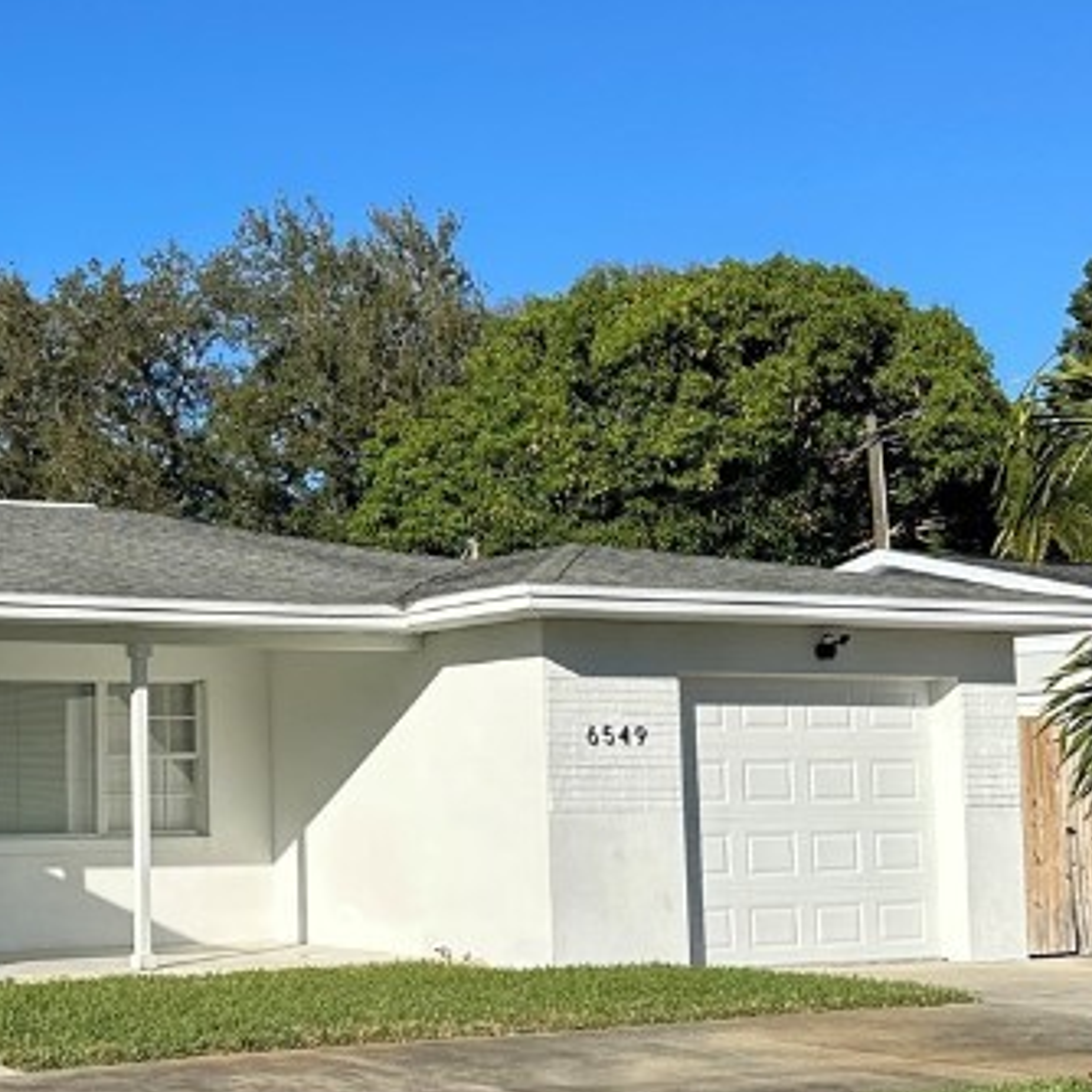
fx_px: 2320
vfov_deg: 26.5
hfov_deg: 25.1
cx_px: -29
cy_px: 621
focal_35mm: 65
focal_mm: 6.86
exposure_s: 1/5848
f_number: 1.78
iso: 80
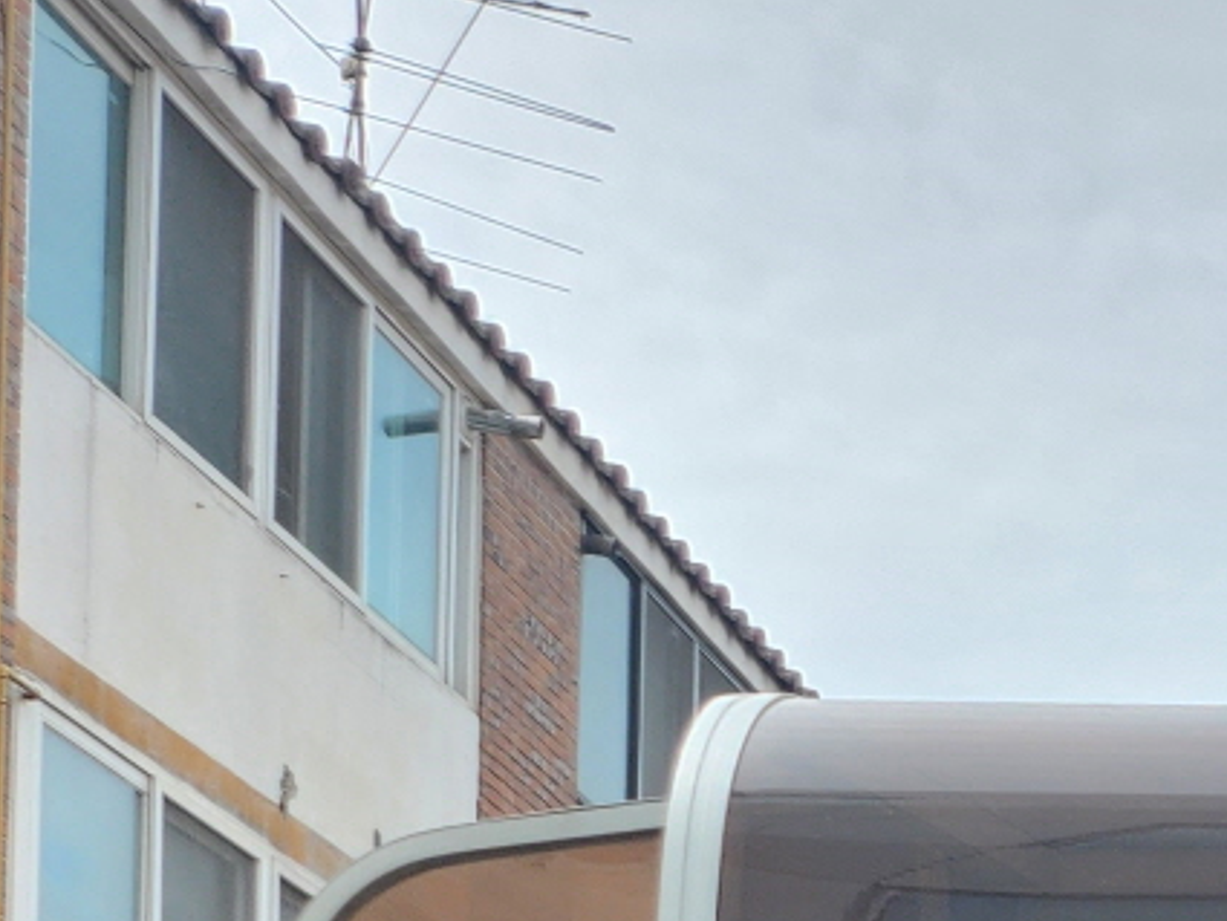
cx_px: 1989
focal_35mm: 113
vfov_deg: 11.6
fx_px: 4007
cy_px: 1926
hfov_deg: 15.6
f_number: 1.8
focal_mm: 5
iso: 50
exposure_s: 1/1090
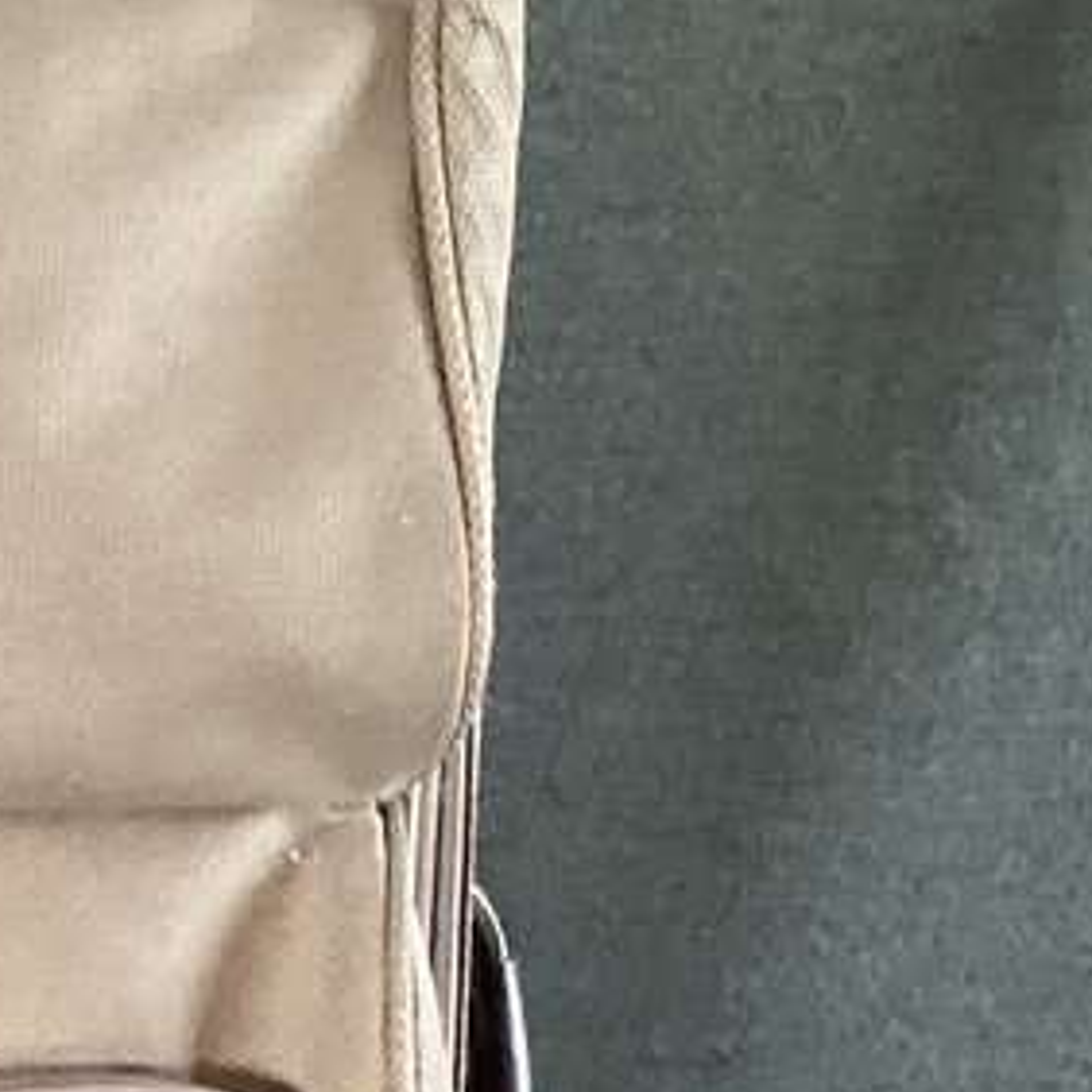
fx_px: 5246
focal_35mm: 147
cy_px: 1171
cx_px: -784
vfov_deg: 11.7
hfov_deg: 11.2
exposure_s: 1/33
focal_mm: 3.3
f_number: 2.4
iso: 250
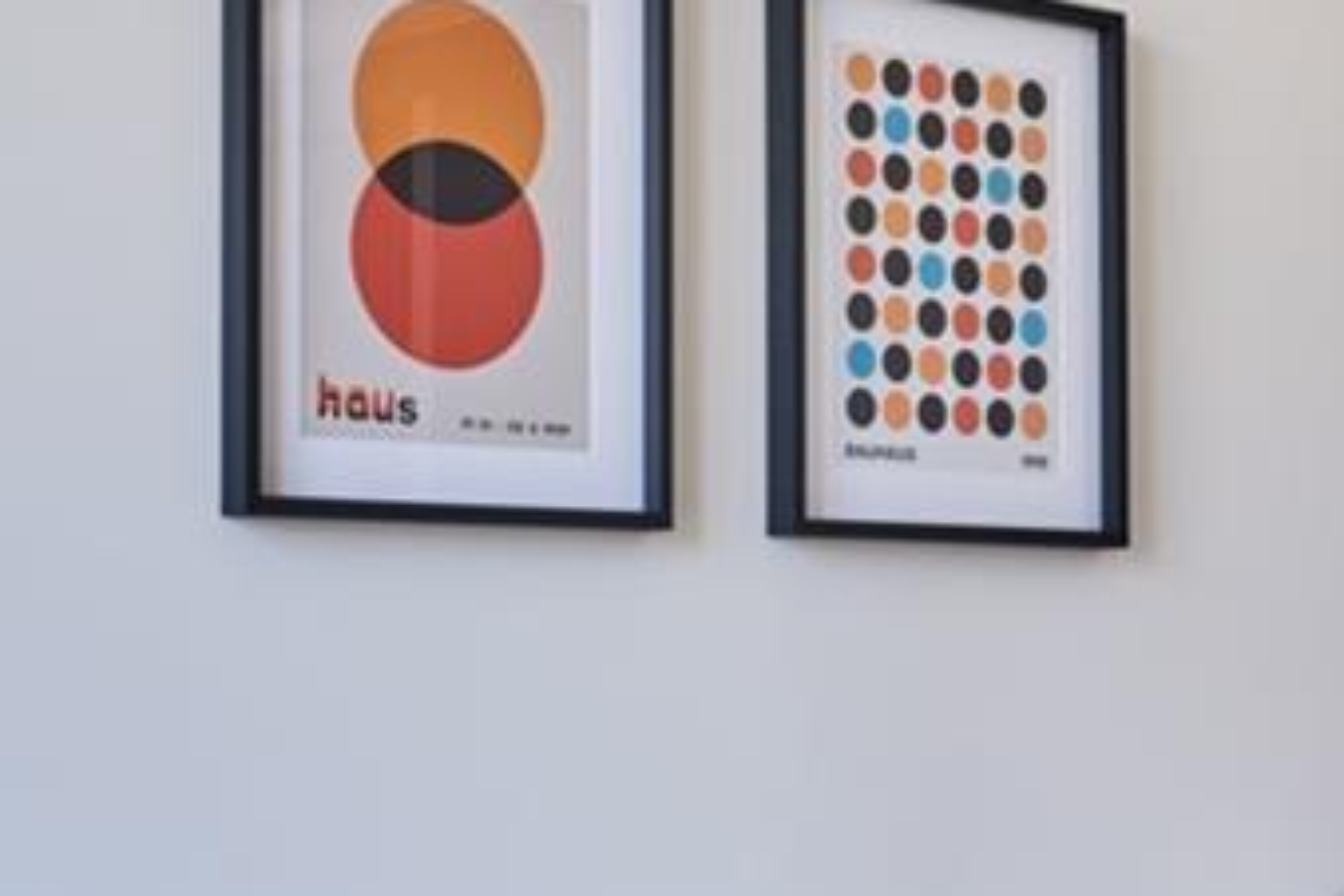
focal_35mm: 85
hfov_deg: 23.9
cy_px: 716
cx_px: 729
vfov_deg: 16.0
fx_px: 3173
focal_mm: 18
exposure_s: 1/4
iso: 400
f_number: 8
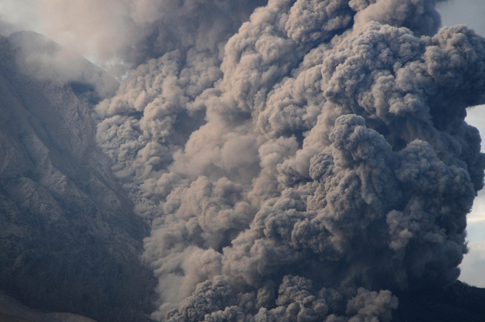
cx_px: 232
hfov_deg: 12.3
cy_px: 154
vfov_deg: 8.2
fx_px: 2248
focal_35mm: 167
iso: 200
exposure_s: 1/200
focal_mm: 120
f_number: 6.3
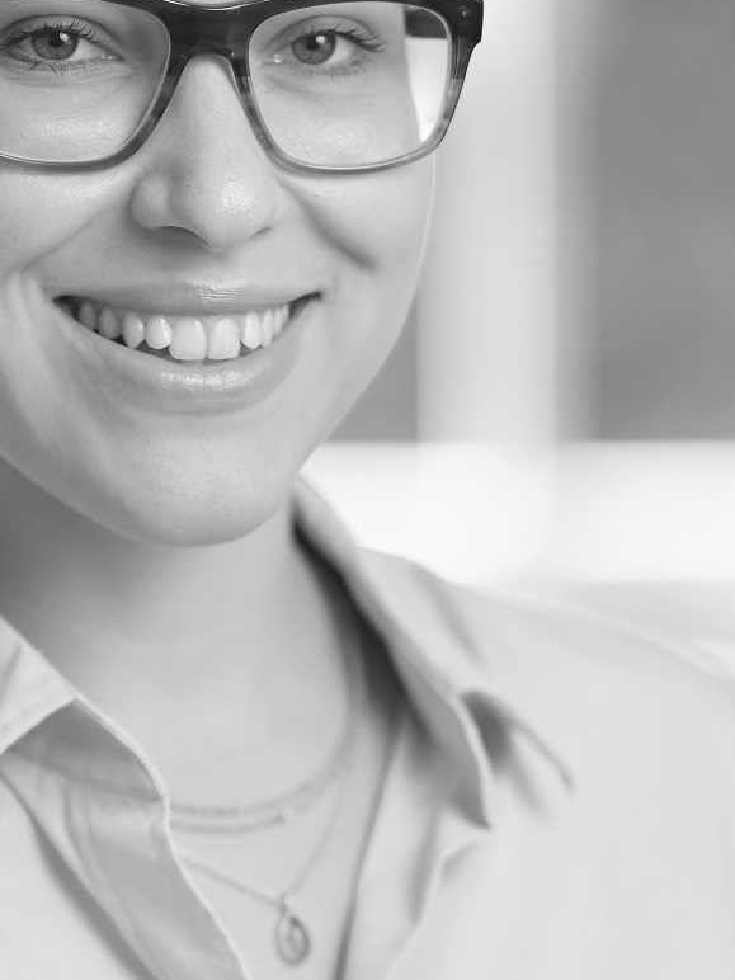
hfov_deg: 9.3
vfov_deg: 12.4
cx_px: 117
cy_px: 409
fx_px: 4501
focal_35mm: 159
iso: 100
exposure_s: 1/200
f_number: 2
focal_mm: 85
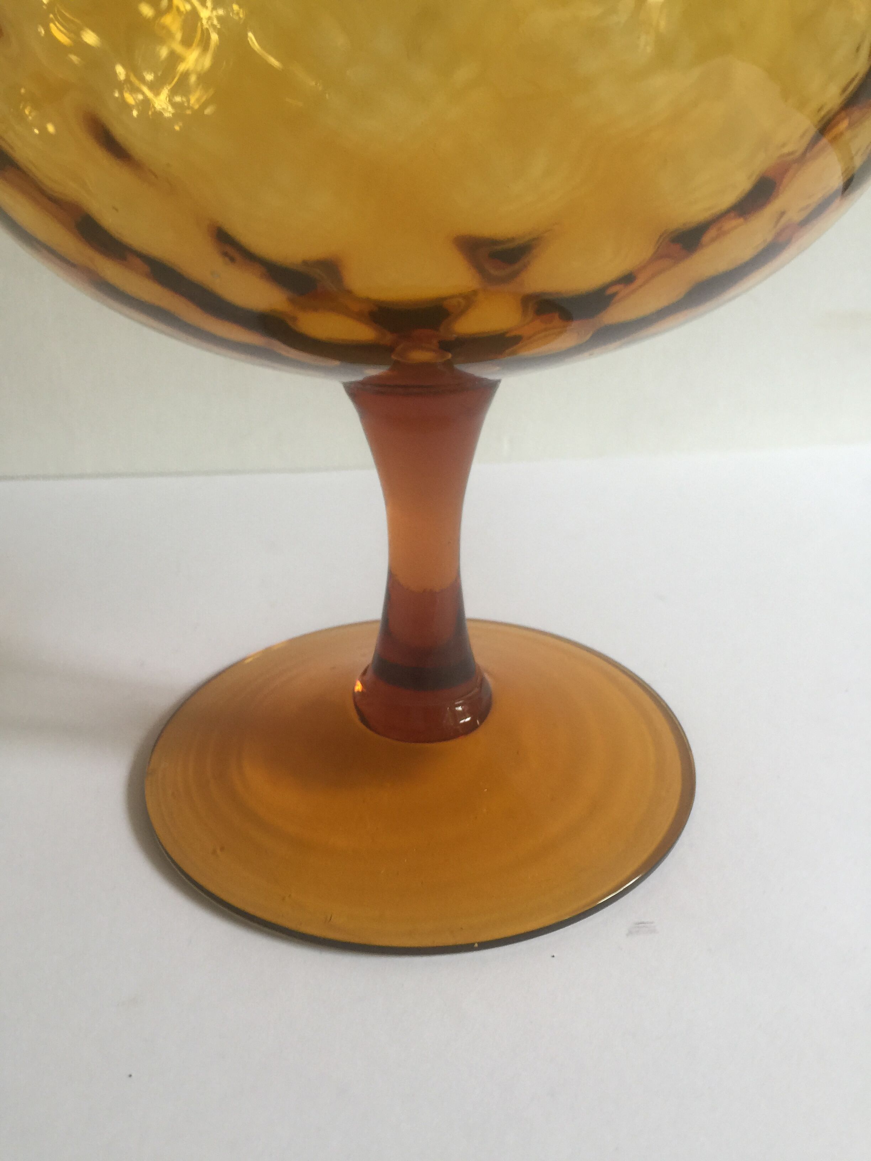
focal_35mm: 29
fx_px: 973
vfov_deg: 61.7
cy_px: 580
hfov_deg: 48.2
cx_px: 436
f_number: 2.2
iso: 40
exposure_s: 1/17
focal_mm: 4.15
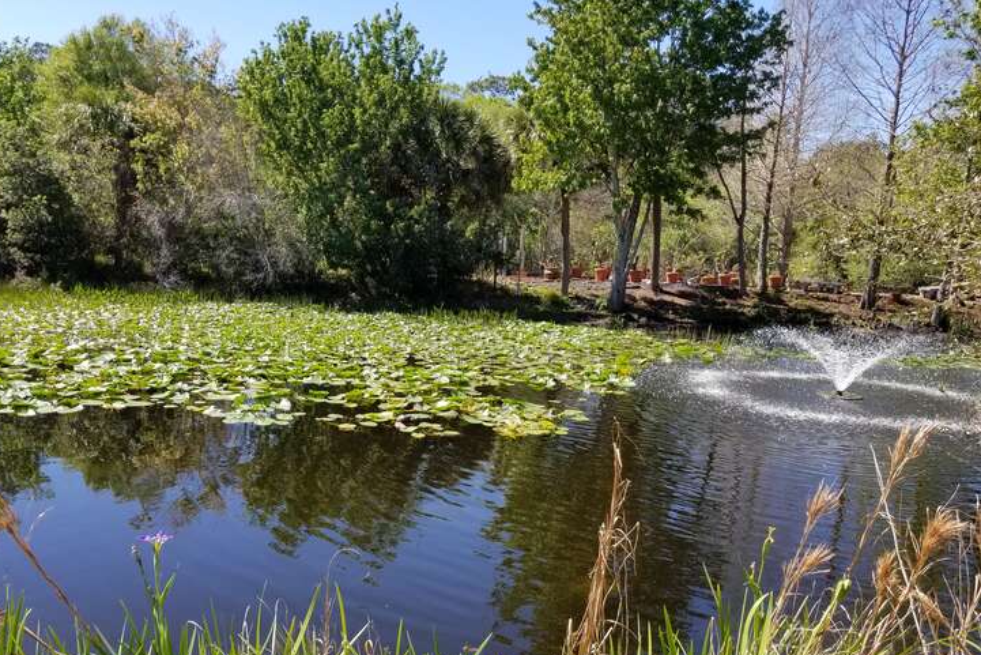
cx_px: 438
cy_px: 407
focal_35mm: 30
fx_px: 818
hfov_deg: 61.8
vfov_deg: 43.3
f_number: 1.7
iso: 50
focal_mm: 4.25
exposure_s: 1/1456
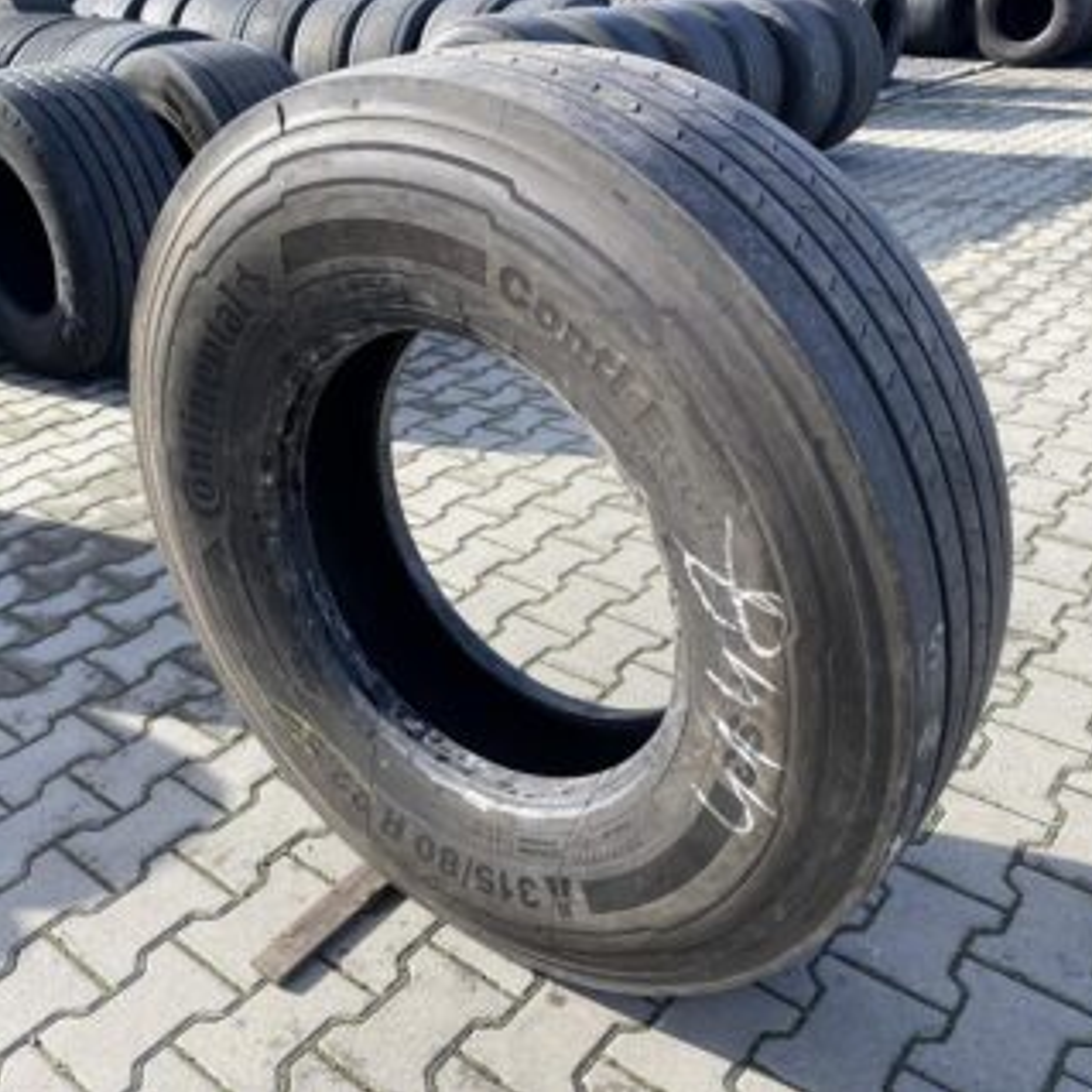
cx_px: 510
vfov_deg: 52.5
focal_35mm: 31
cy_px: 543
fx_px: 1106
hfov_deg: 52.5
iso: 32
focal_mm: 4.25
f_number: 1.8
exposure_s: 1/762
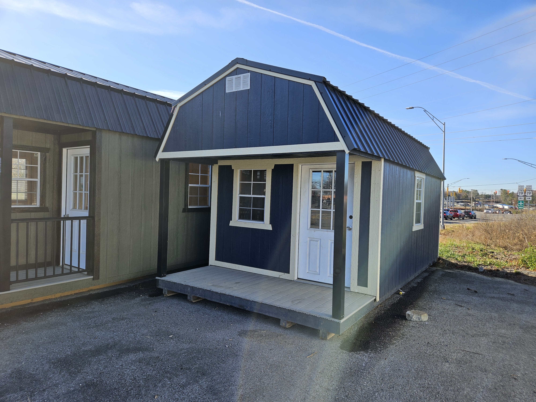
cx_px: 268
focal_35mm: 23
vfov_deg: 58.9
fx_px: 356
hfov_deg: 73.9
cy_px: 201
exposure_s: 1/871
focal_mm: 5.4
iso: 25
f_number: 1.8
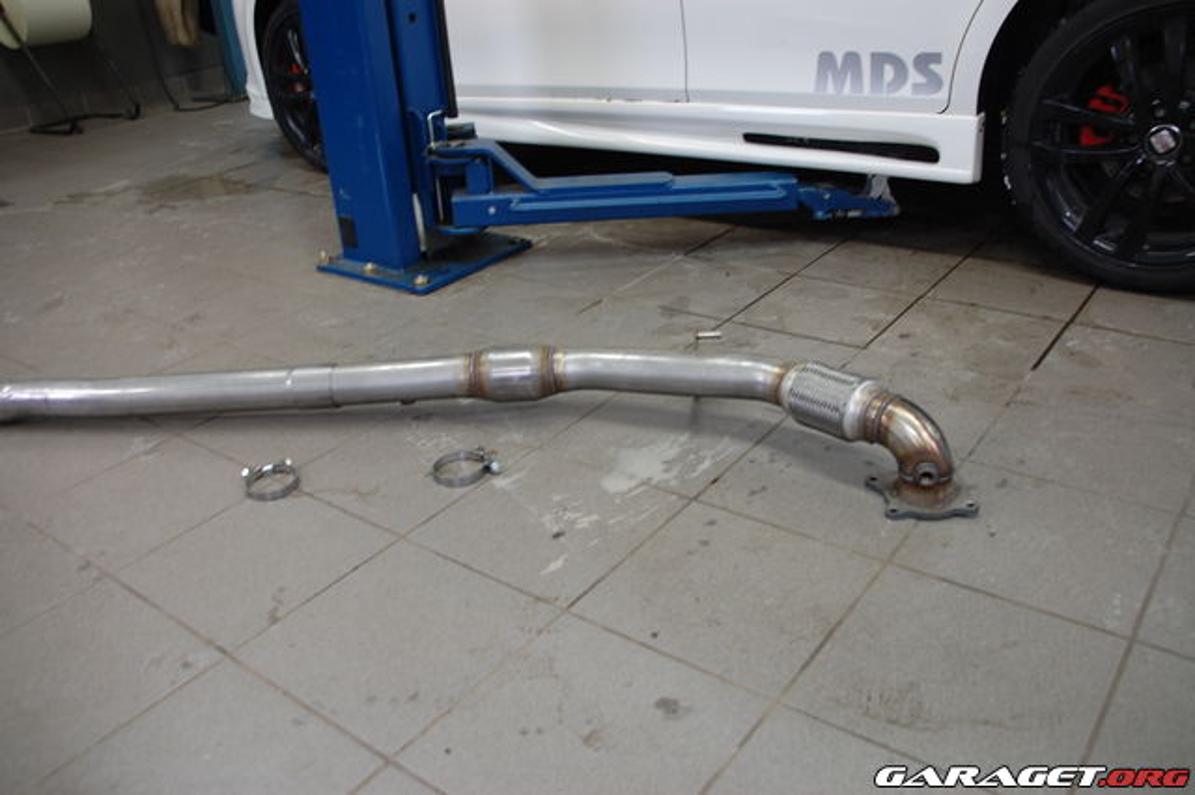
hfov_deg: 67.4
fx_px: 896
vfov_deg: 47.9
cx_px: 598
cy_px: 398
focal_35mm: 27
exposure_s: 1/20
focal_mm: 18
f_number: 4.5
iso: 200
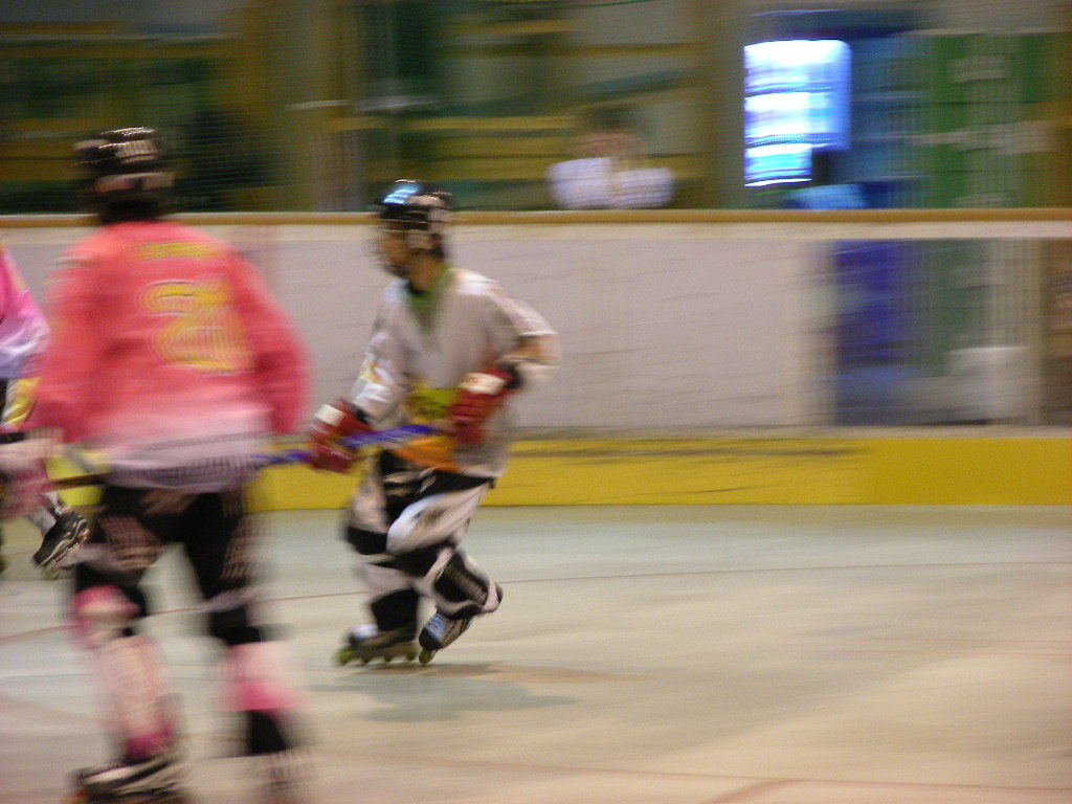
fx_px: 7123
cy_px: 402
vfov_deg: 6.5
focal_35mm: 230
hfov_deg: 8.6
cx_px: 536
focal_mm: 38.3
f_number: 3.5
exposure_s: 1/20.1
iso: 200
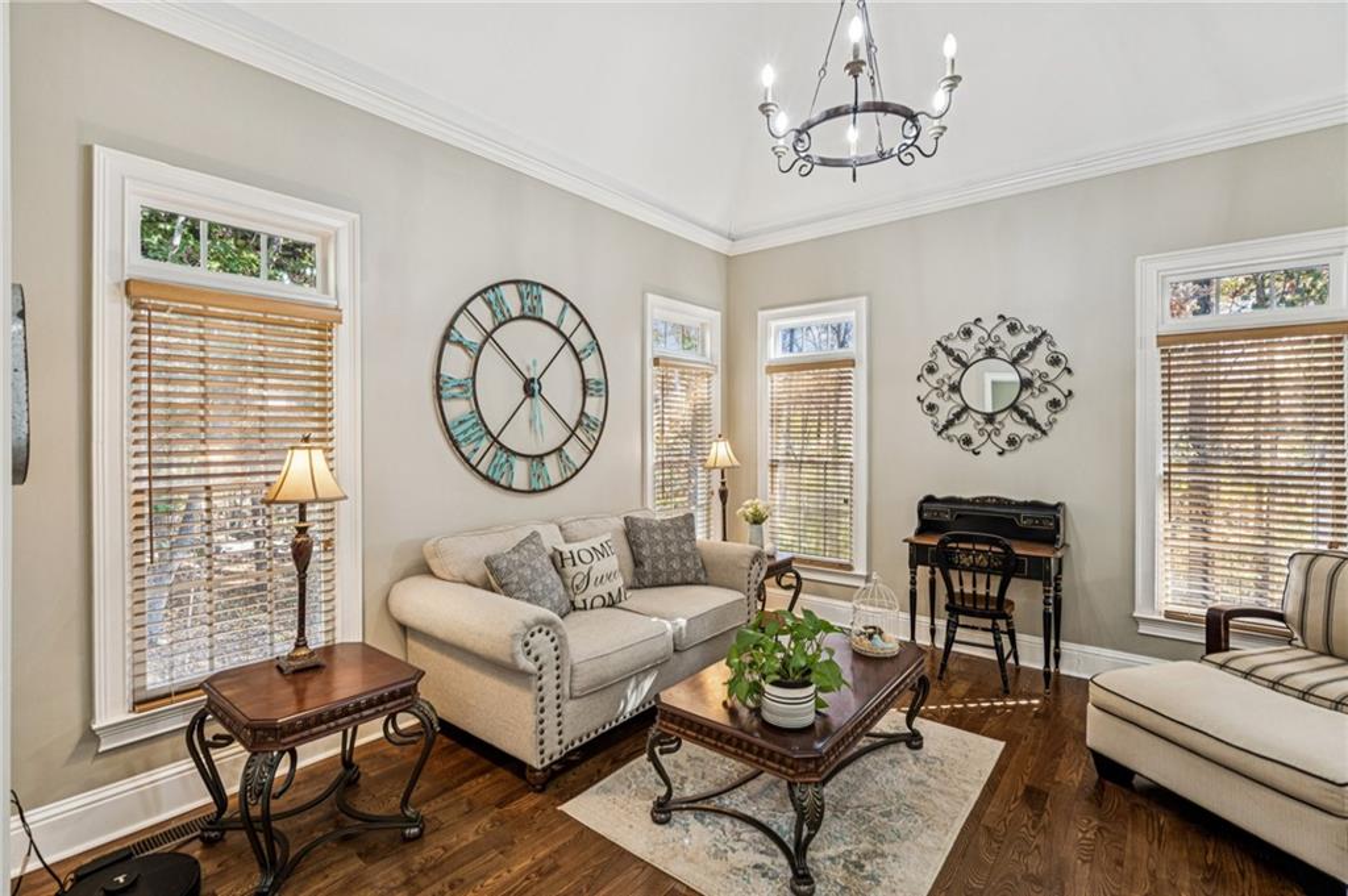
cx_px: 674
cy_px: 448
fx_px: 599
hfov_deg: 96.8
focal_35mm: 16
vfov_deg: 73.7
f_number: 5.6
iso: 400
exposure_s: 1/25
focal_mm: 16
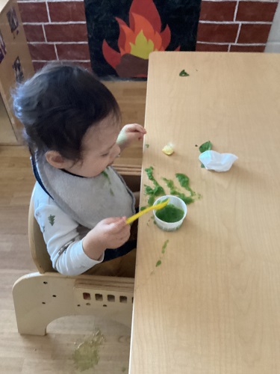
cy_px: 187
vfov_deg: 58.4
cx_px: 140
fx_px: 334
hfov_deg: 45.4
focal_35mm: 31
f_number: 2.4
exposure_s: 1/30
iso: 500
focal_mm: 3.3
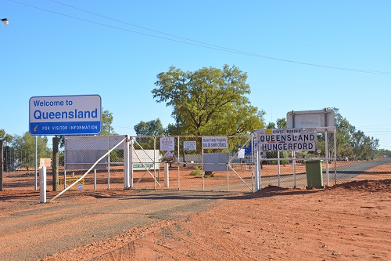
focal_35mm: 48
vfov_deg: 28.1
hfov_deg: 41.1
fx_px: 521
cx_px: 196
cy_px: 130
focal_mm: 32
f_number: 8
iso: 125
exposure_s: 1/250
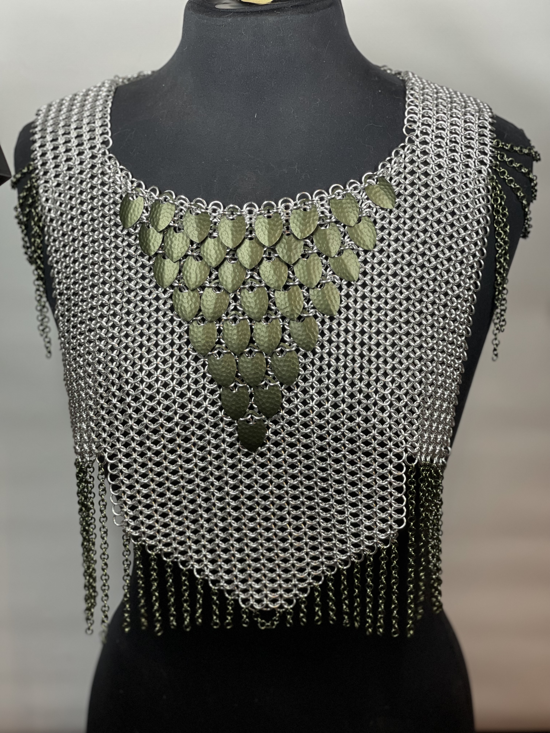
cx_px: 275
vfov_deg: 30.3
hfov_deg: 22.9
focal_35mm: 64
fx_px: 1356
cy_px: 366
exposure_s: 1/40
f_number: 2.2
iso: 125
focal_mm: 7.5
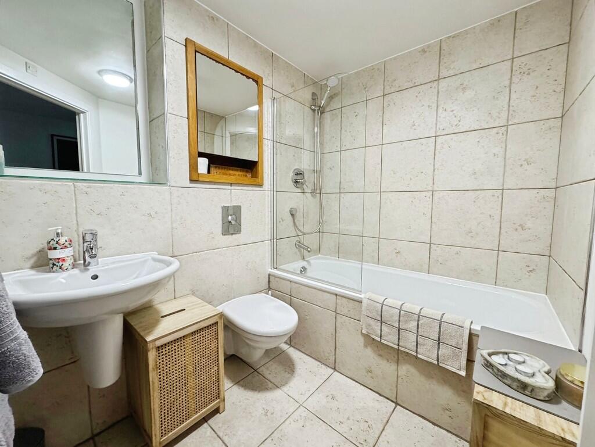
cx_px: 298
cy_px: 224
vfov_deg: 85.7
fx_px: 241
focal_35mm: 14
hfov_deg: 102.0
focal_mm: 2.22
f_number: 2.2
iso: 320
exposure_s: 1/83
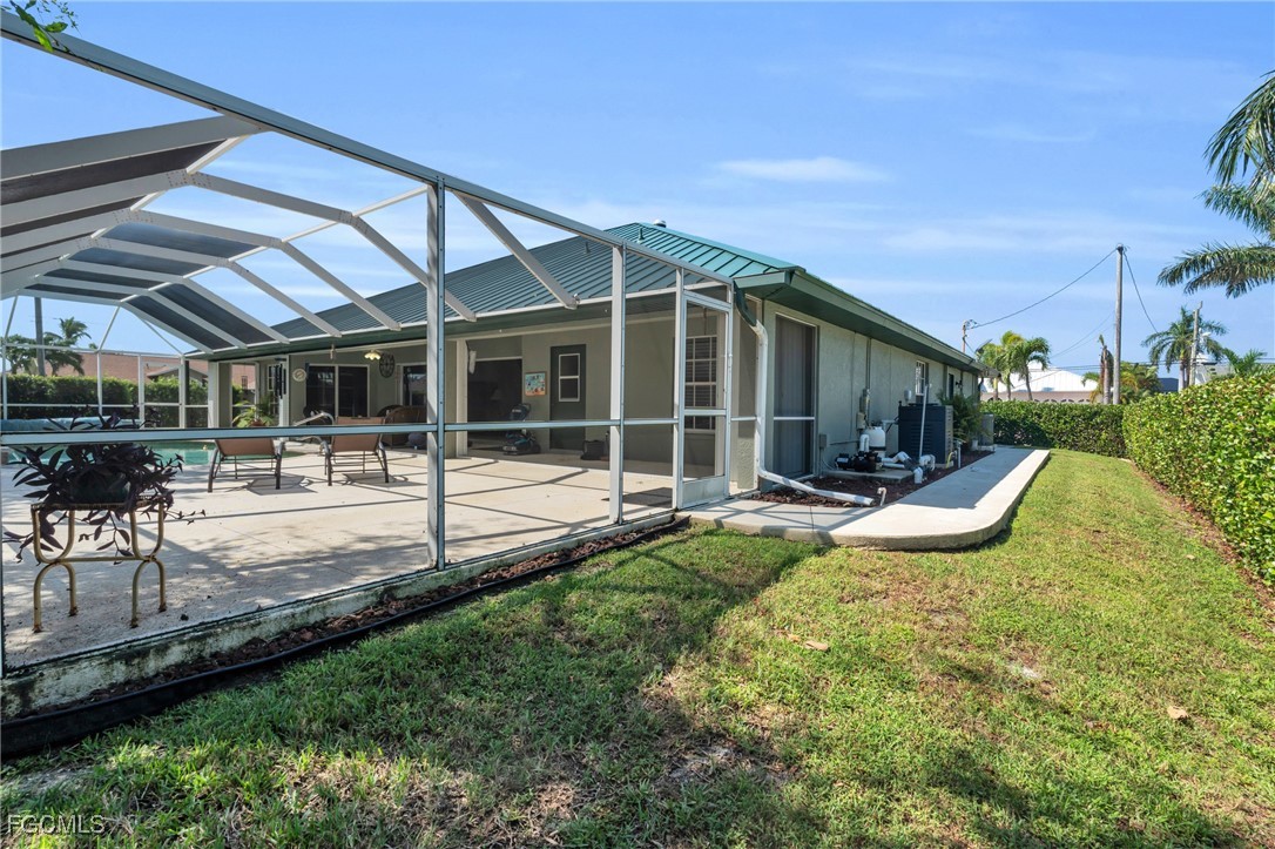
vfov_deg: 73.7
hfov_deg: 96.8
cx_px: 638
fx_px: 566
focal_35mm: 16
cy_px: 424
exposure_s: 1/320
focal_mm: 16
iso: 200
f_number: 9
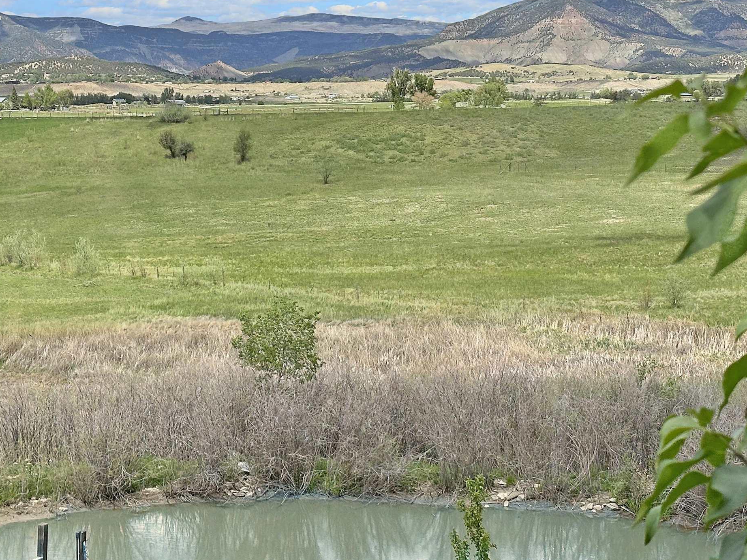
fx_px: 1726
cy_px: 208
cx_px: 404
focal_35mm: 80
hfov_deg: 24.4
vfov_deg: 18.4
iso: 64
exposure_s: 1/4785
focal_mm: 6.86
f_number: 1.78
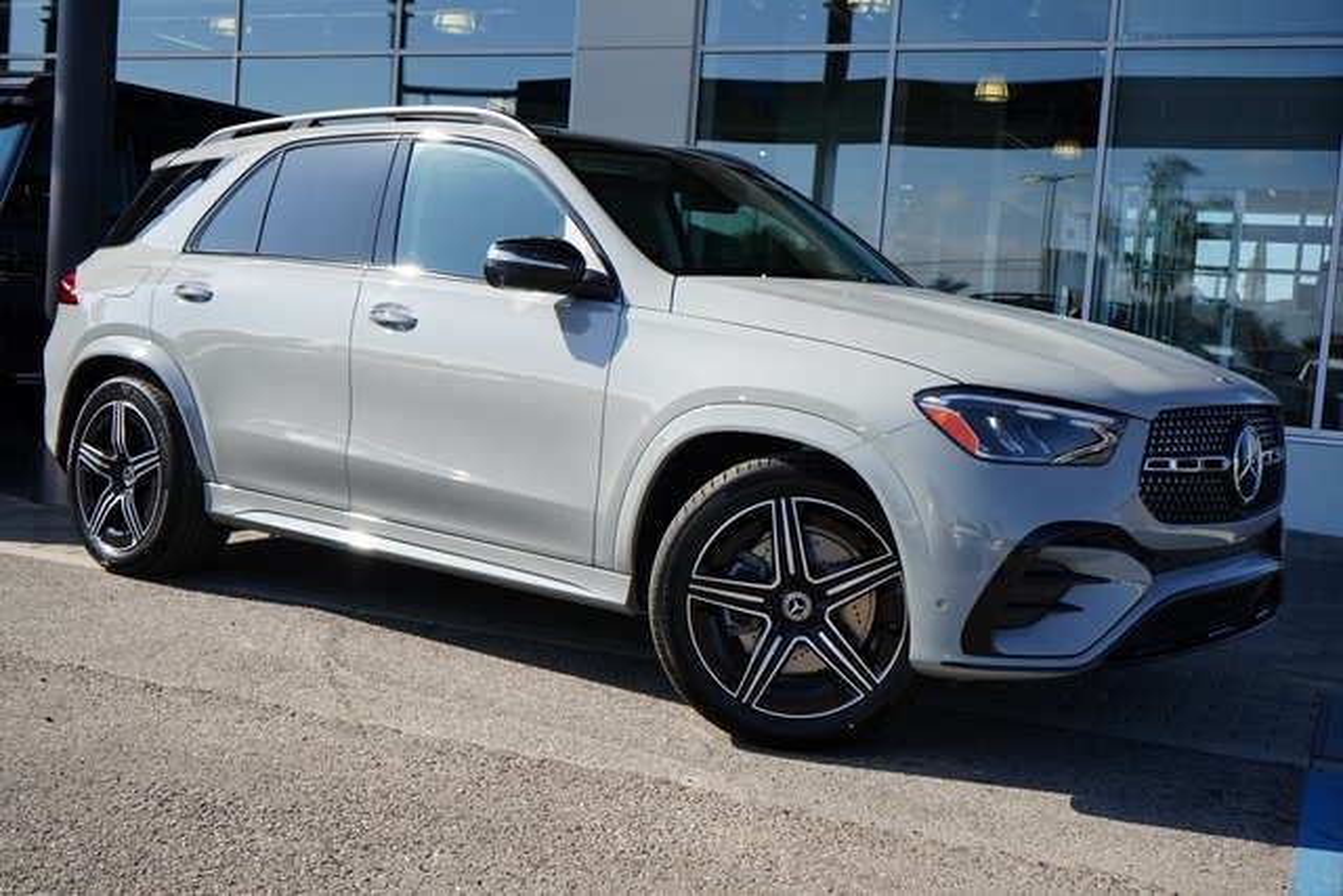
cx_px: 672
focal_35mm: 39
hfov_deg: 49.5
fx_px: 1455
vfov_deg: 34.2
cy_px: 448
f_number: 8
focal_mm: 39
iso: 1000
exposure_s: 1/1600
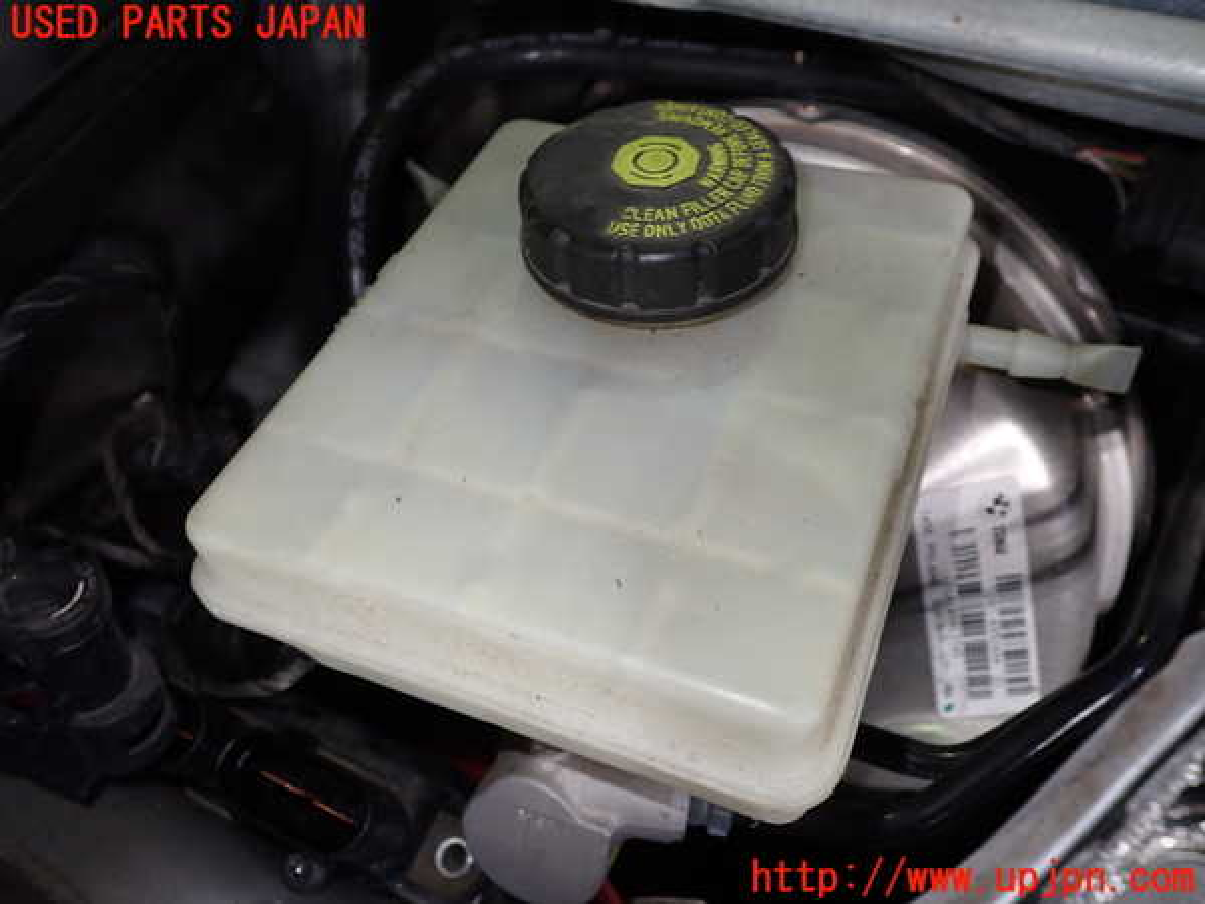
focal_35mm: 30
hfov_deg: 60.0
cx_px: 602
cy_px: 452
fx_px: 1044
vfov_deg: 46.8
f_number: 2.3
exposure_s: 1/40
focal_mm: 5.4
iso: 200
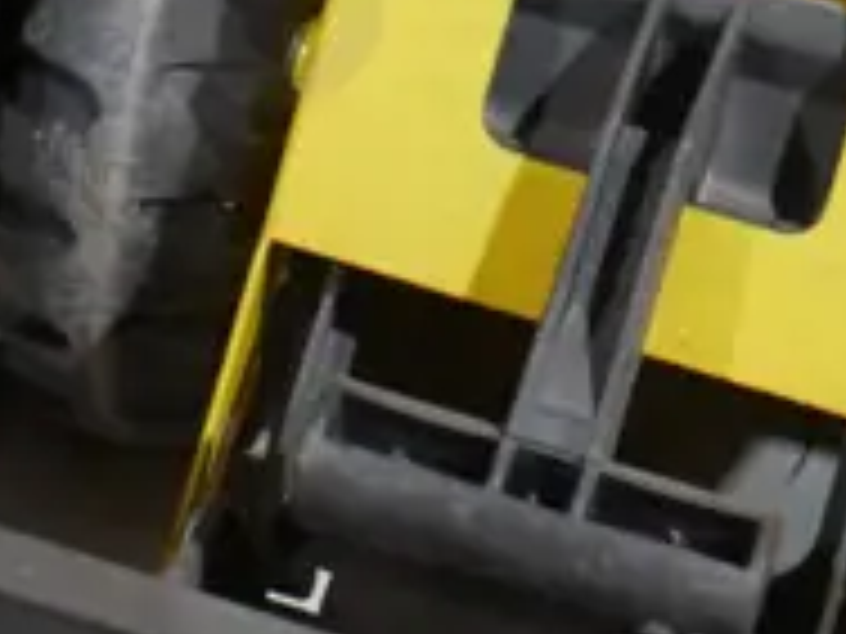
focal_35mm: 250
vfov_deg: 5.9
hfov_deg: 7.9
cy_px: 115
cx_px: 122
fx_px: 6110
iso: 1000
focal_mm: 23
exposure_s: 1/60
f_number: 5.1
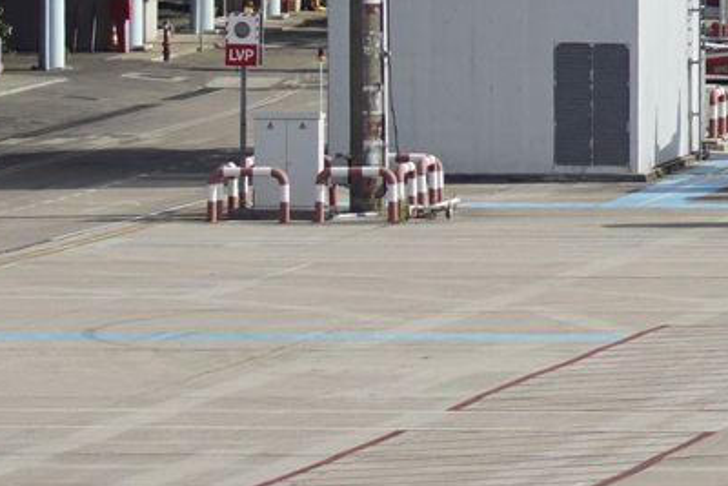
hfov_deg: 4.5
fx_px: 9103
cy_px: -256
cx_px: 1316
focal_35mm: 450
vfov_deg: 3.0
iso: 100
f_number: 7.1
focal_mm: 75
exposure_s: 1/320
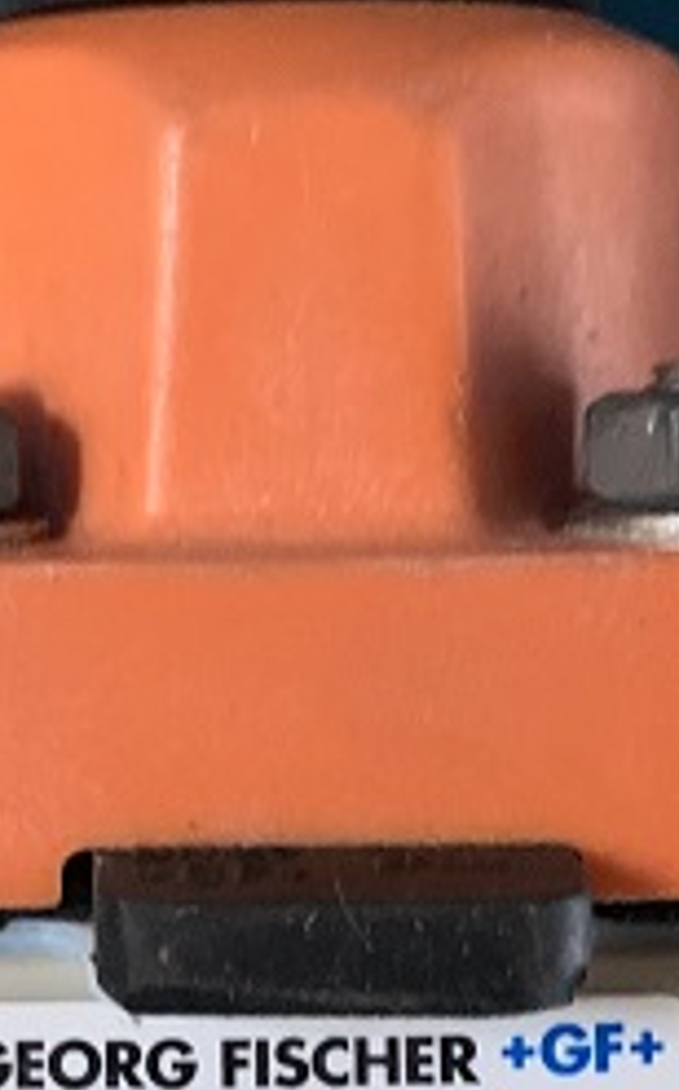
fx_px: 2669
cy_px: 563
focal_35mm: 90
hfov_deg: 14.4
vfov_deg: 23.1
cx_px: 152
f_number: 1.8
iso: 400
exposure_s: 1/34
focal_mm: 4.25
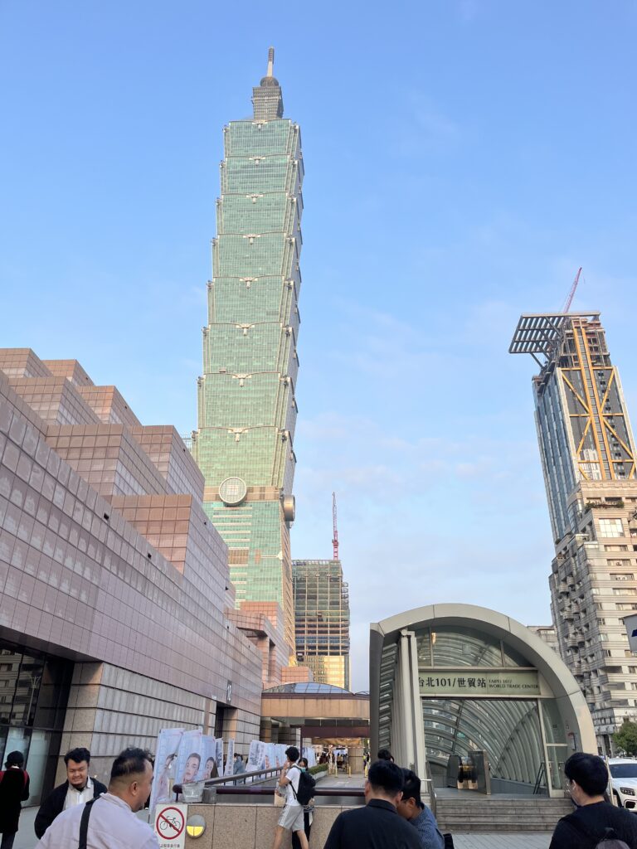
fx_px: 638
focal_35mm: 26
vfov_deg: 67.3
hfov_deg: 53.1
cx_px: 318
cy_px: 424
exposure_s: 1/992
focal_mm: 5.1
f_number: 1.6
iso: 50
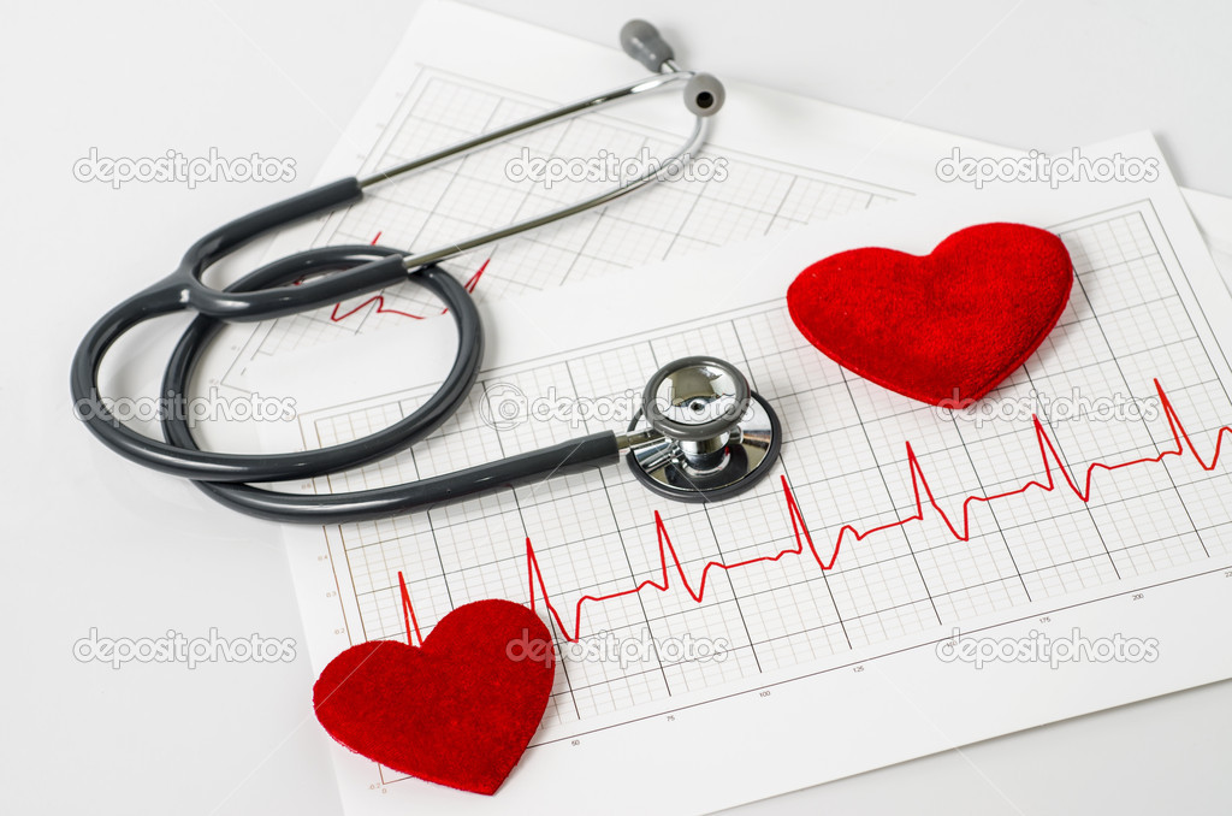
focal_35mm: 90
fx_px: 3073
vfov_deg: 15.1
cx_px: 616
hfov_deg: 22.7
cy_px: 408
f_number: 6.3
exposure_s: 1/60
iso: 100
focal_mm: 60
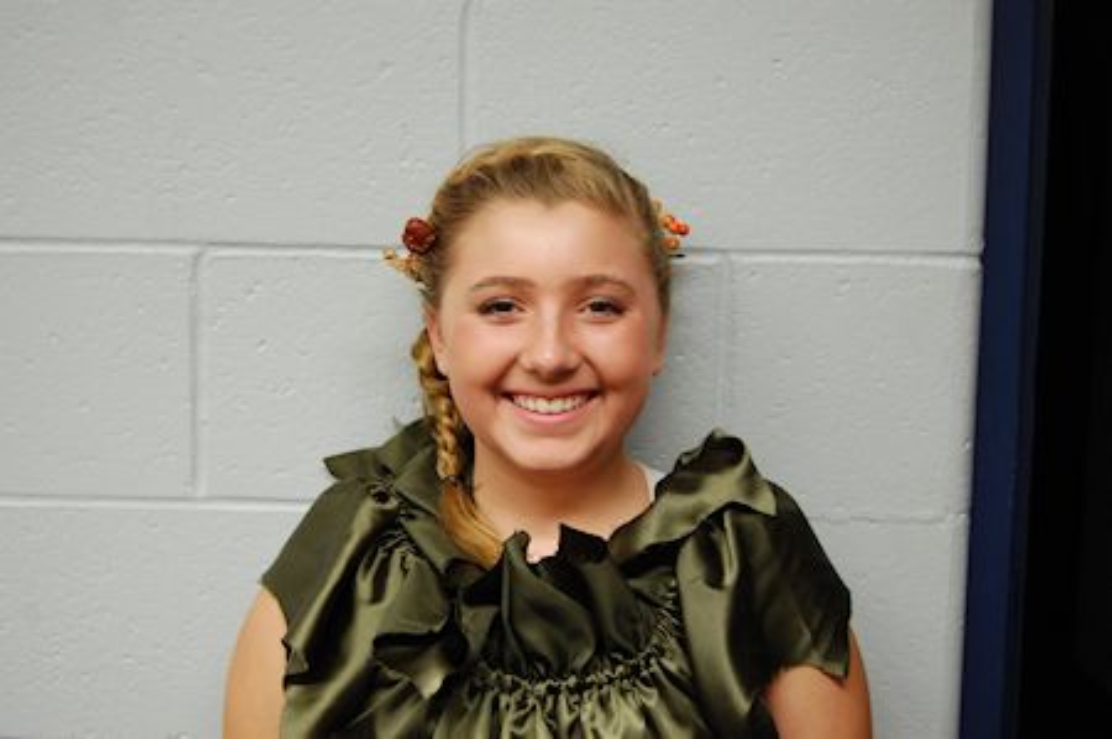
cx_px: 556
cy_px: 370
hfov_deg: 37.9
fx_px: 1620
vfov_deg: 25.7
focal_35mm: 52
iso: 800
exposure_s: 1/25
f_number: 4.8
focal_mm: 35
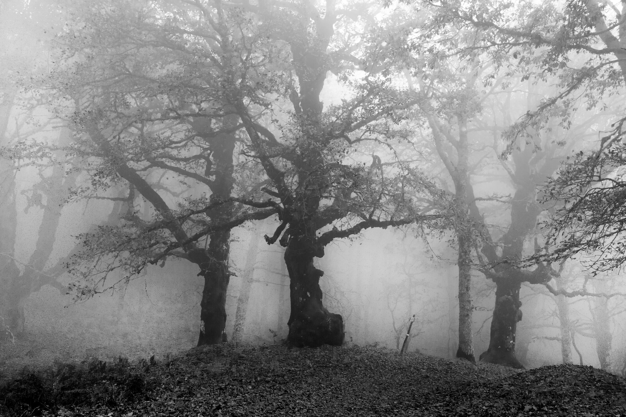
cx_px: 313
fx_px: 730
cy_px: 208
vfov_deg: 31.9
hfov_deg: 46.4
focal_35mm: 42
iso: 640
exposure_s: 1/400
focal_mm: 28
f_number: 5.6
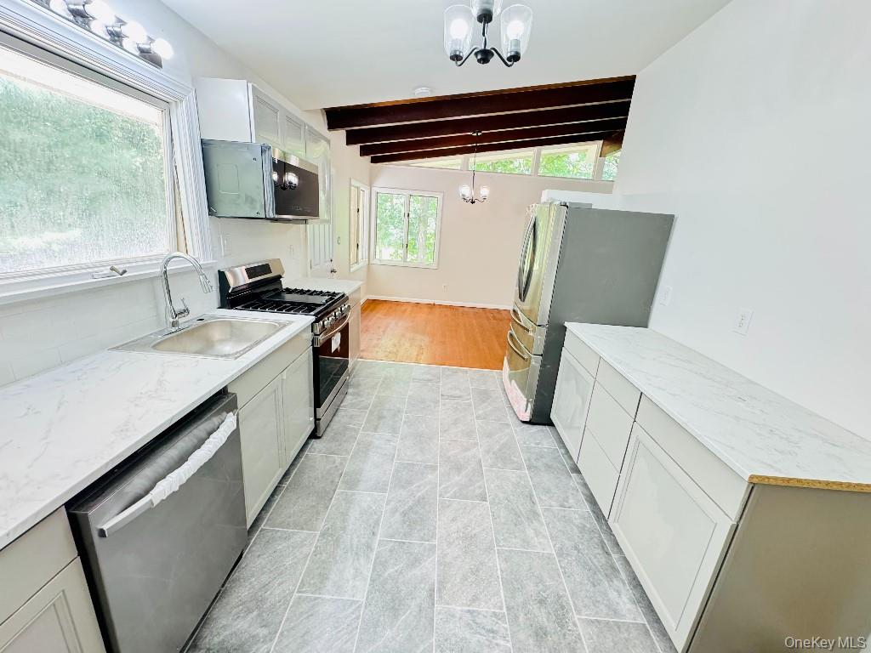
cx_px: 436
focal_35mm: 14
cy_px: 326
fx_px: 352
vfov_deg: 85.7
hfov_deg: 102.1
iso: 320
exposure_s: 1/60
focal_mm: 2.22
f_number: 2.2
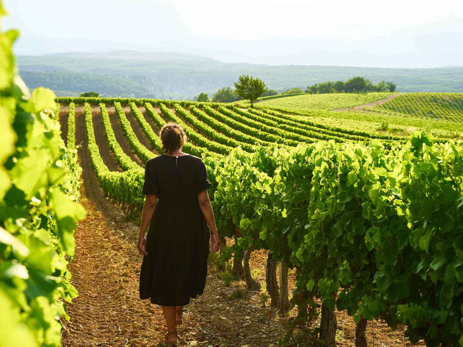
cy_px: 175
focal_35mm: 67
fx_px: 896
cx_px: 216
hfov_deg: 29.0
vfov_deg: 21.9
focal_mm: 61
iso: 100
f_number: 8
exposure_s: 1/125
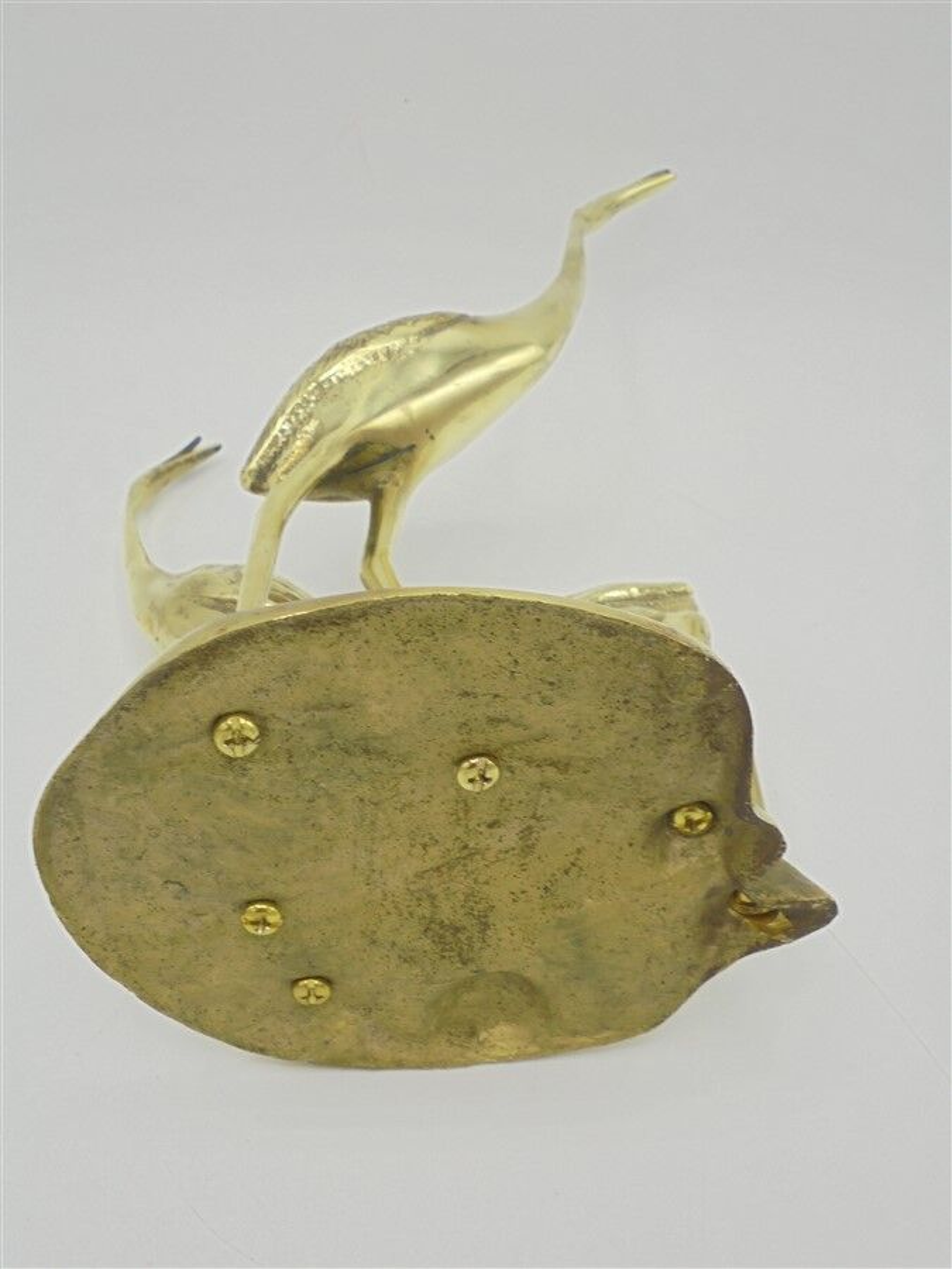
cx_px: 476
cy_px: 634
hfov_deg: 41.8
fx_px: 1247
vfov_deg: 54.0
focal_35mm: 34
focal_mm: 6.1
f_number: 4
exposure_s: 1/60
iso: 100
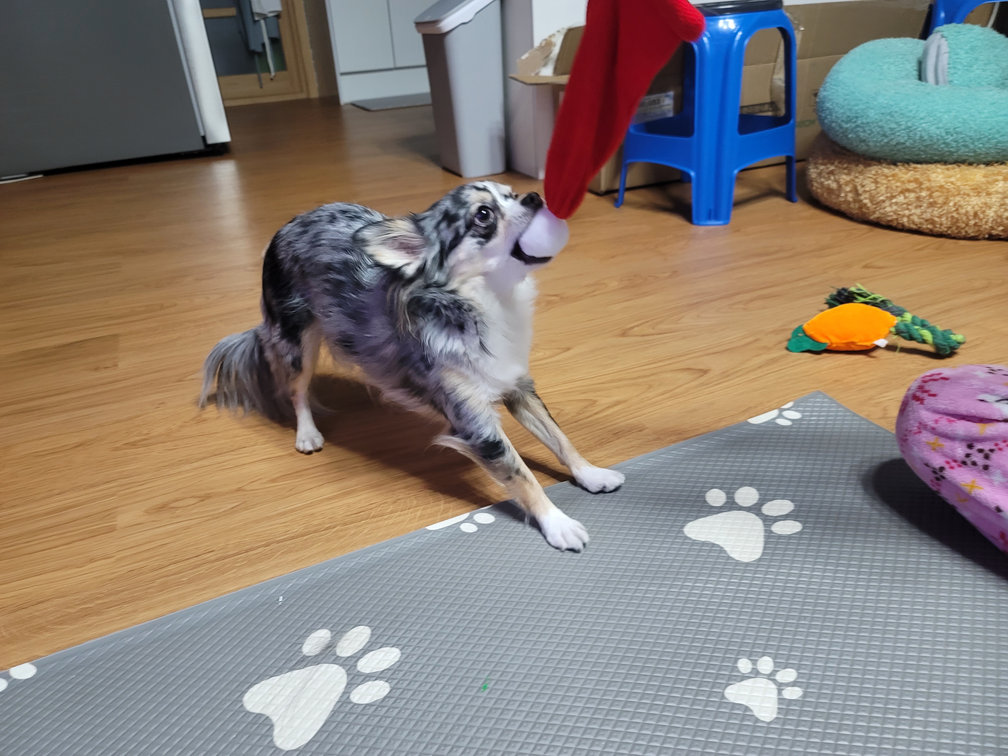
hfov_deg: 69.4
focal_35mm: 25
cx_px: 504
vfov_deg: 54.9
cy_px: 378
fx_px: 728
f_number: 1.8
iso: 400
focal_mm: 7
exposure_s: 1/39
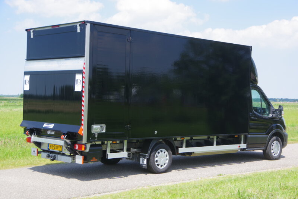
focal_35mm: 60
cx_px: 149
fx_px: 497
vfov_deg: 22.6
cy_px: 100
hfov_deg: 33.4
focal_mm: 40
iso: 200
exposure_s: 1/320
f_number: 5.6
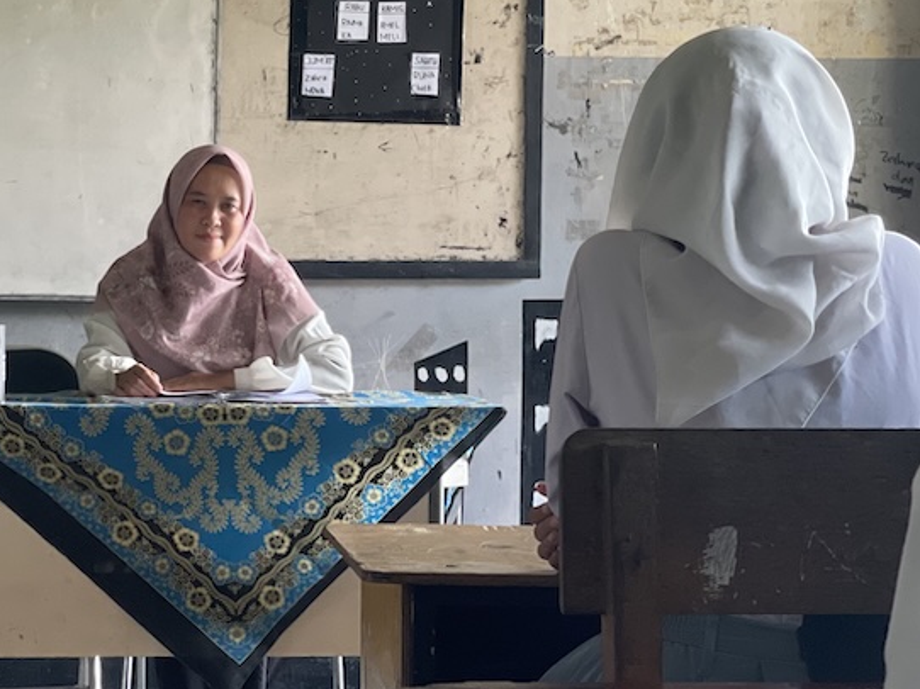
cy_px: 192
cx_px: 197
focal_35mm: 96
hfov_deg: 20.2
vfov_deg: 15.3
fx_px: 2550
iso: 250
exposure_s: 1/100
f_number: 2
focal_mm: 6
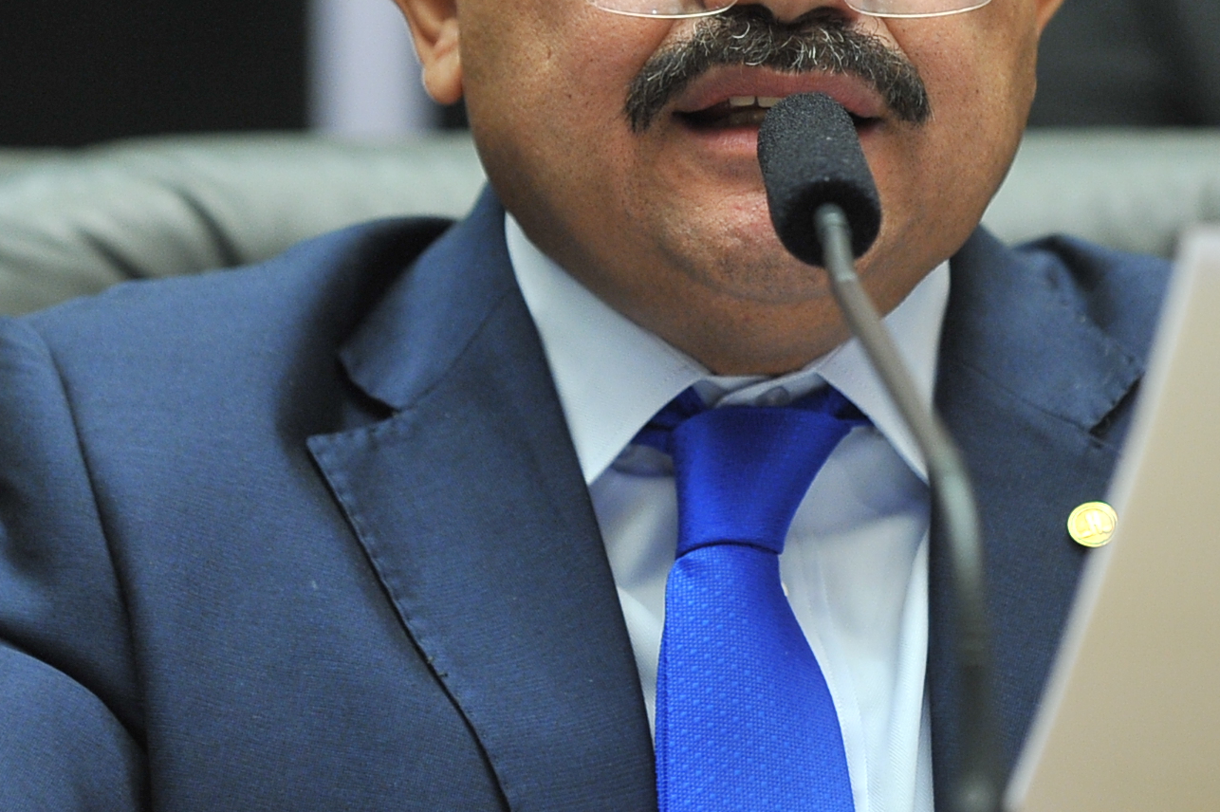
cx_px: 707
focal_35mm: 421
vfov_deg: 3.3
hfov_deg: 4.9
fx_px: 14259
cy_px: 285
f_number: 2.8
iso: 1250
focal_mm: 170
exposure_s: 1/80
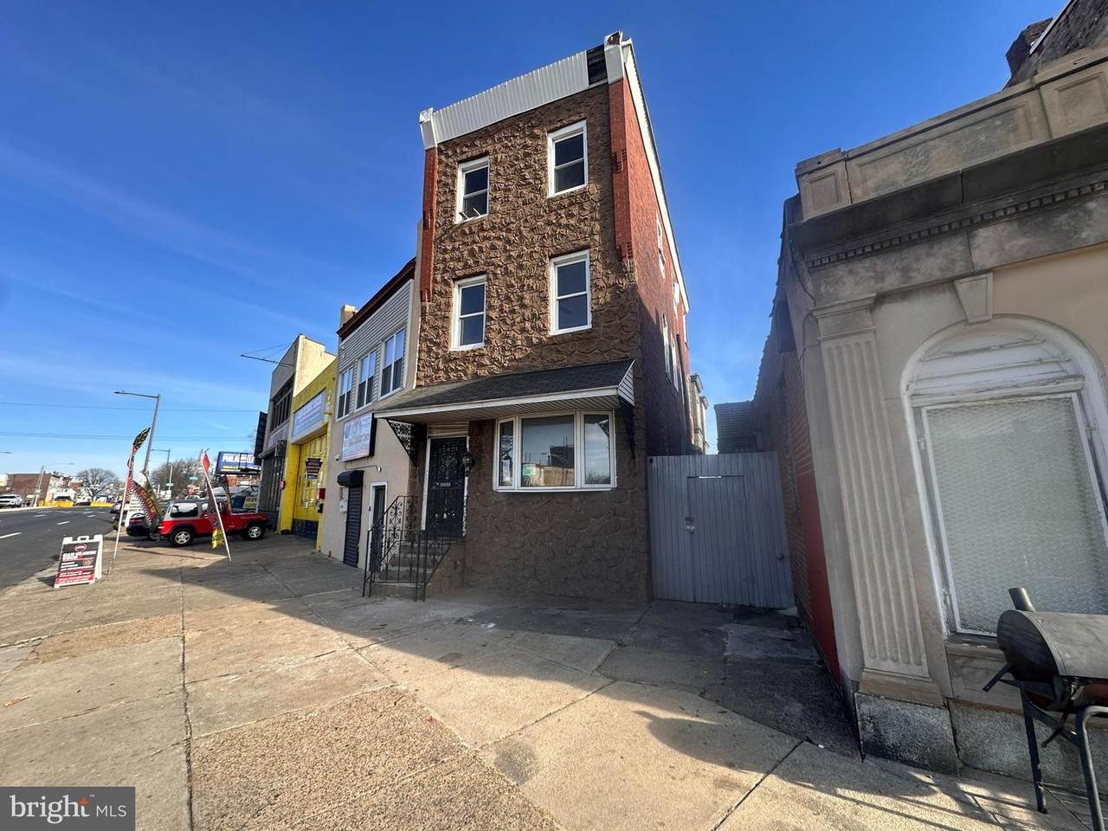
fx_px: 448
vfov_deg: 85.7
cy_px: 416
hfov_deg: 102.1
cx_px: 554
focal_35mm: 14
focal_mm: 2.22
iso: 40
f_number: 2.2
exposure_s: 1/690
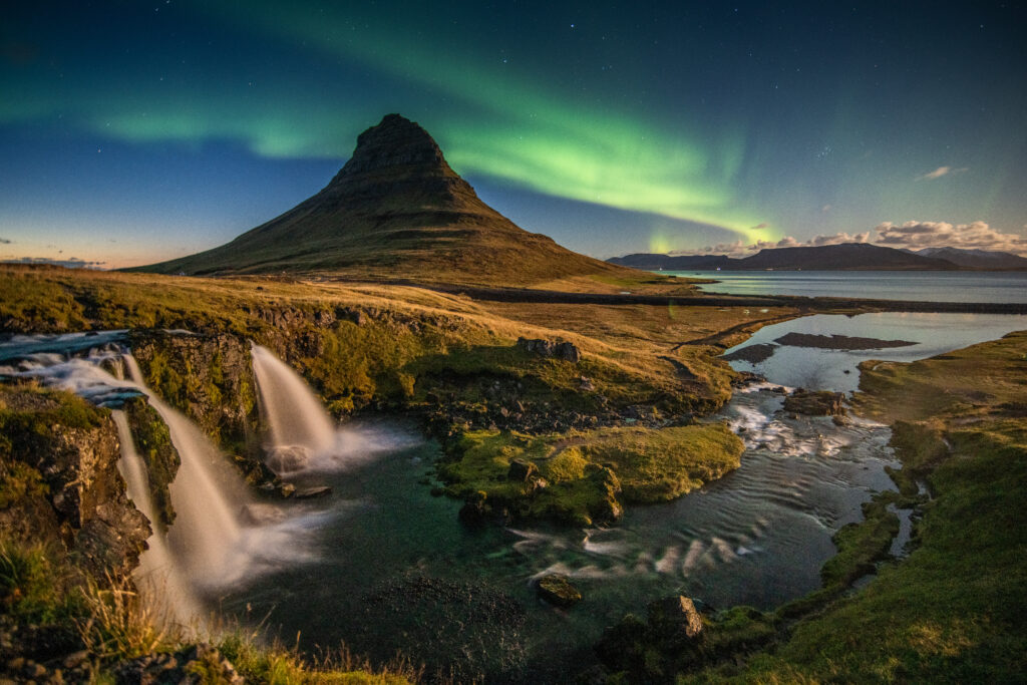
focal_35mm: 16
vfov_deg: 73.8
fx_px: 456
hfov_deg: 96.7
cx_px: 514
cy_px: 342
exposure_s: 4
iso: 800
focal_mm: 16
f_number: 2.8
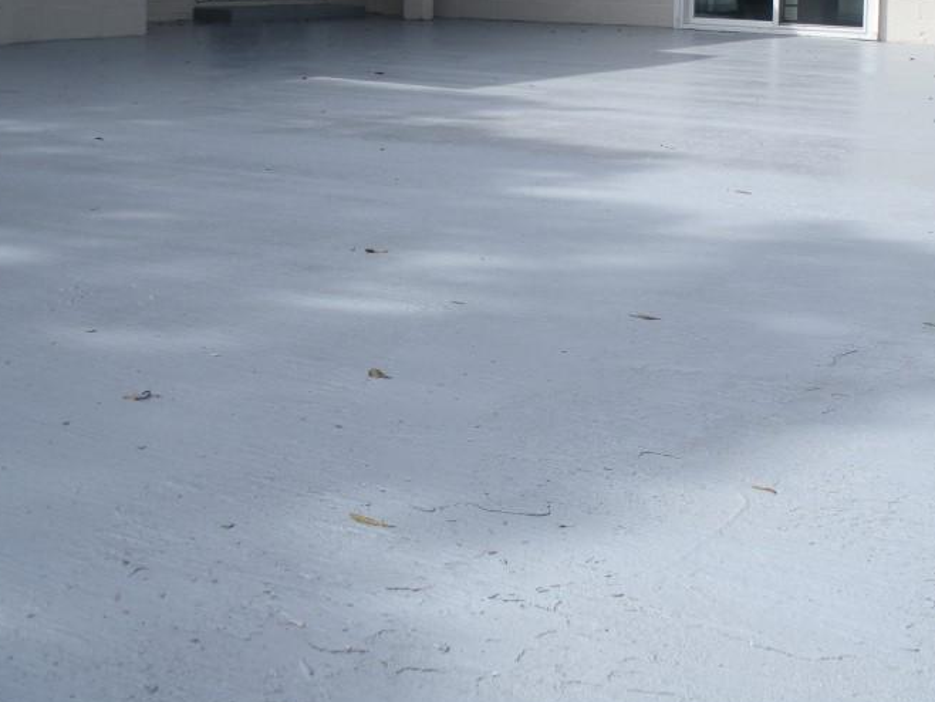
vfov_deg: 25.8
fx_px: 1513
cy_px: 175
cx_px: 615
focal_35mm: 56
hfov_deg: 34.1
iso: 64
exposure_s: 1/404
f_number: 3.5
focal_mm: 6.3
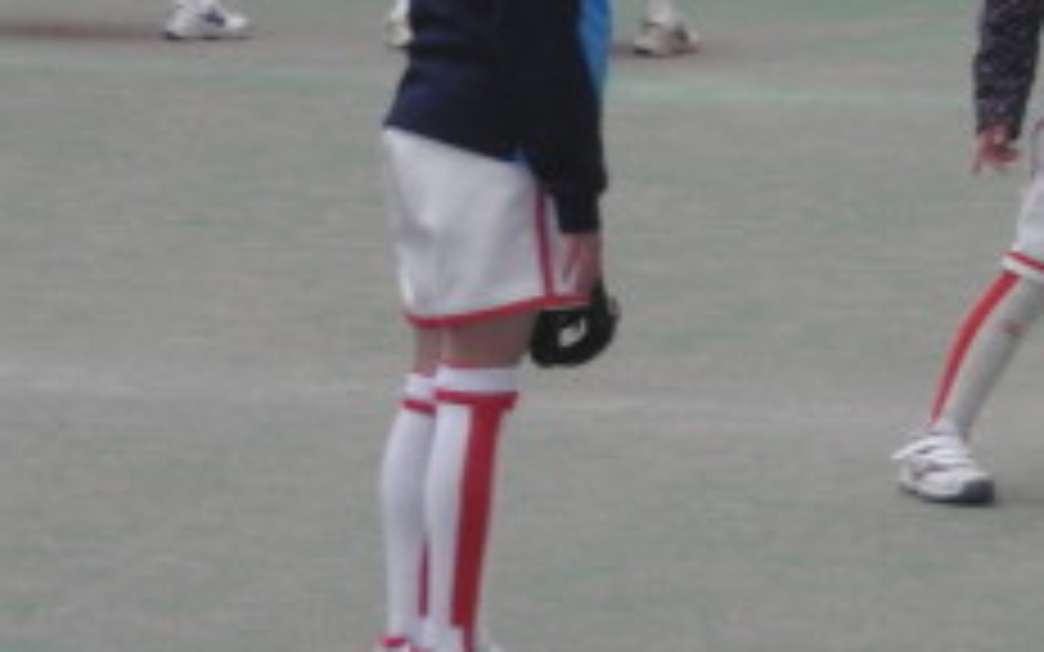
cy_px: 67
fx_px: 8194
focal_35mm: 288
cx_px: 1264
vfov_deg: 4.6
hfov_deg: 7.2
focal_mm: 18.8
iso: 450
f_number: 4.8
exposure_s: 1/60
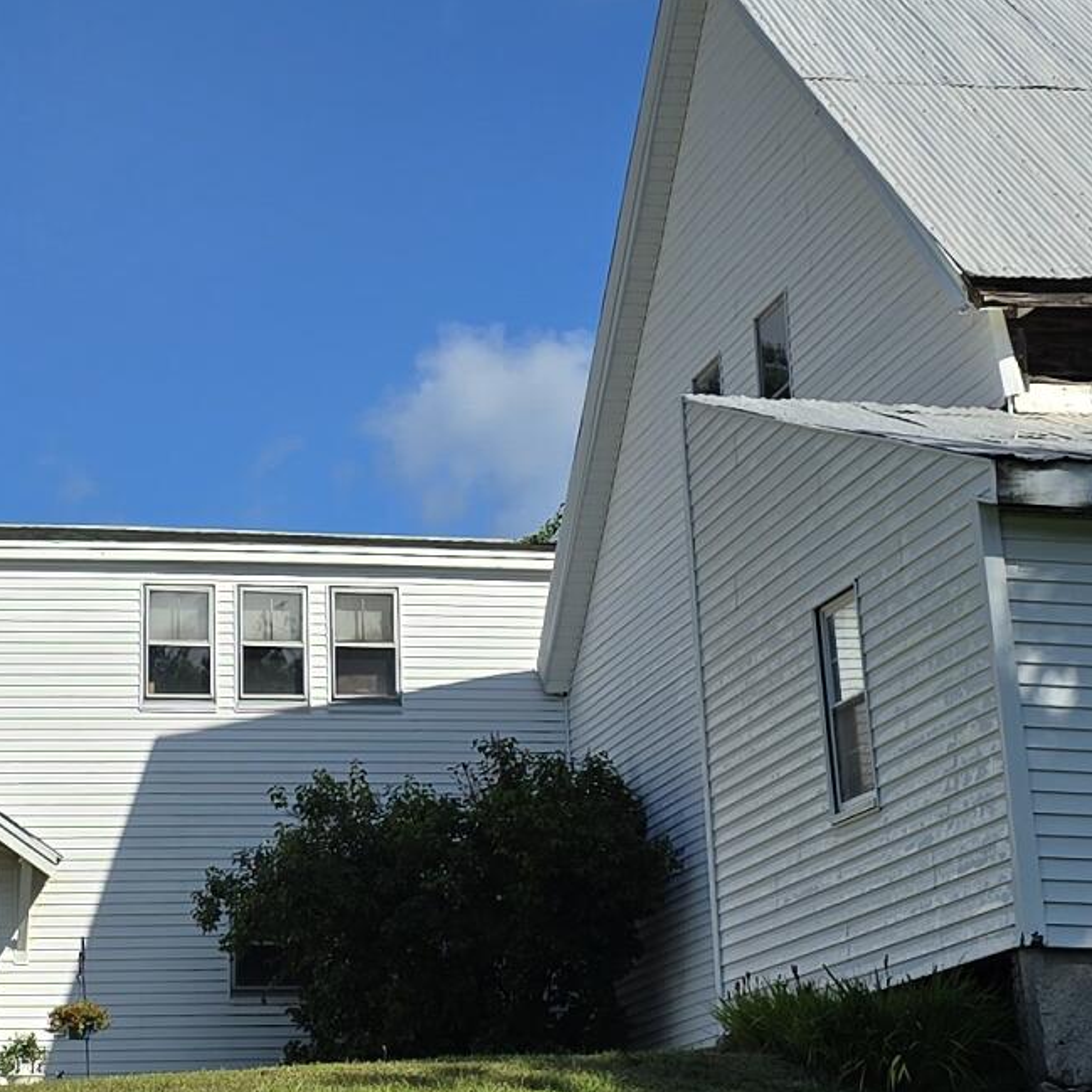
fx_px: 3355
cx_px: 362
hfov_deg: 18.4
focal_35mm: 94
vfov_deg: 18.4
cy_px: 298
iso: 12
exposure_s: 1/1179
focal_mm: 6.3
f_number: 1.7
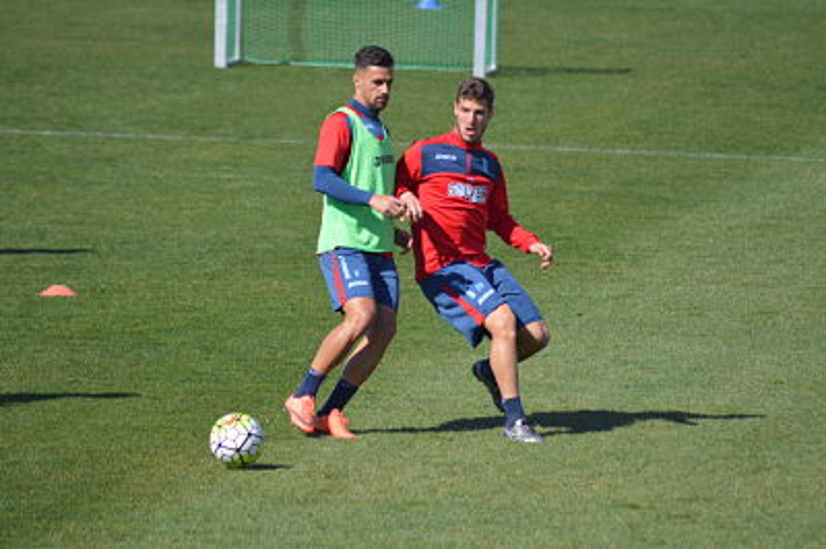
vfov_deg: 3.0
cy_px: 274
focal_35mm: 450
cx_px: 413
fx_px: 10316
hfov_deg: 4.6
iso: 400
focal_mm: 300
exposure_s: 1/1600
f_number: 6.3
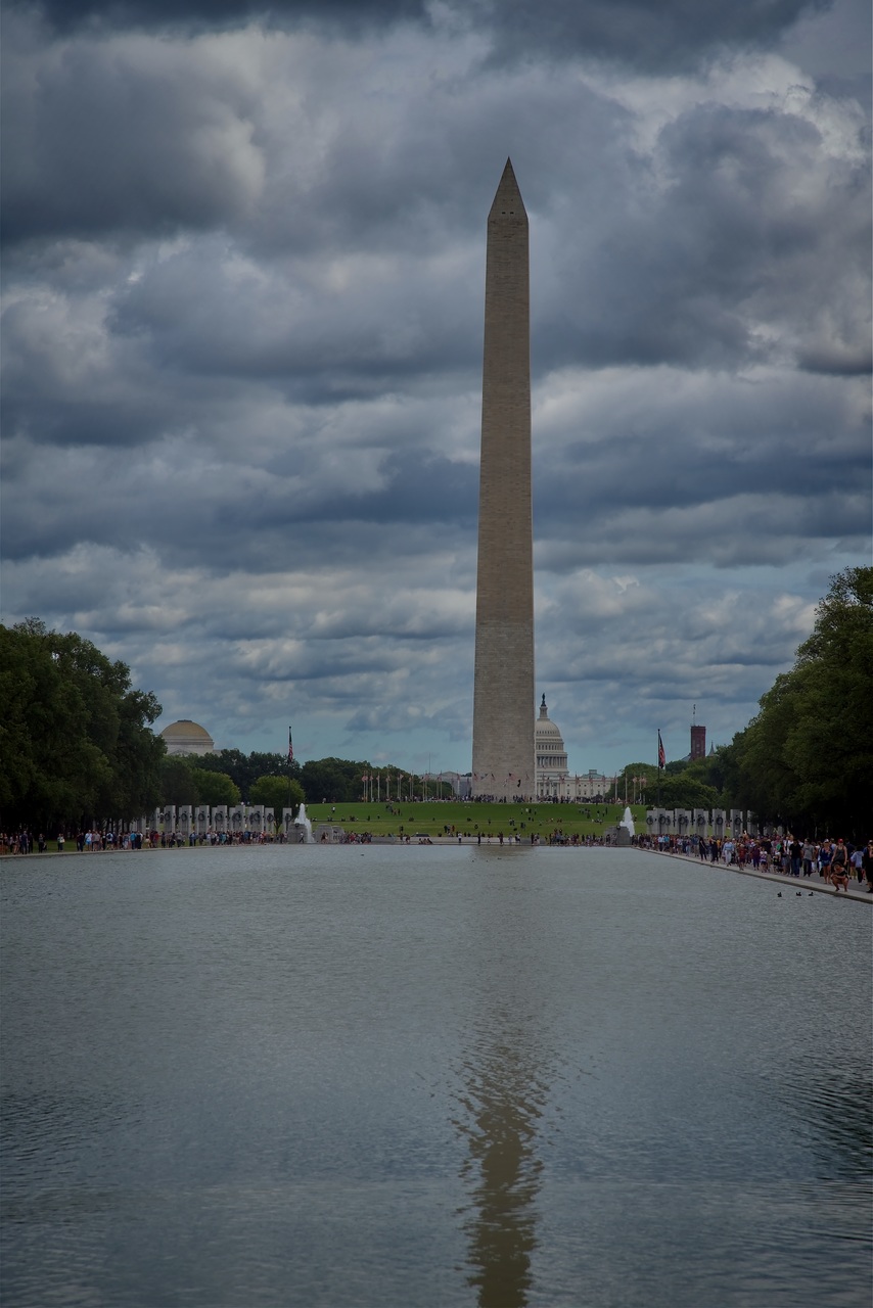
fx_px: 4362
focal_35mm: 120
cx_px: 436
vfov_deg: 17.1
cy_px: 654
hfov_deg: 11.4
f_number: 10
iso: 100
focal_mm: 120
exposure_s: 1/400
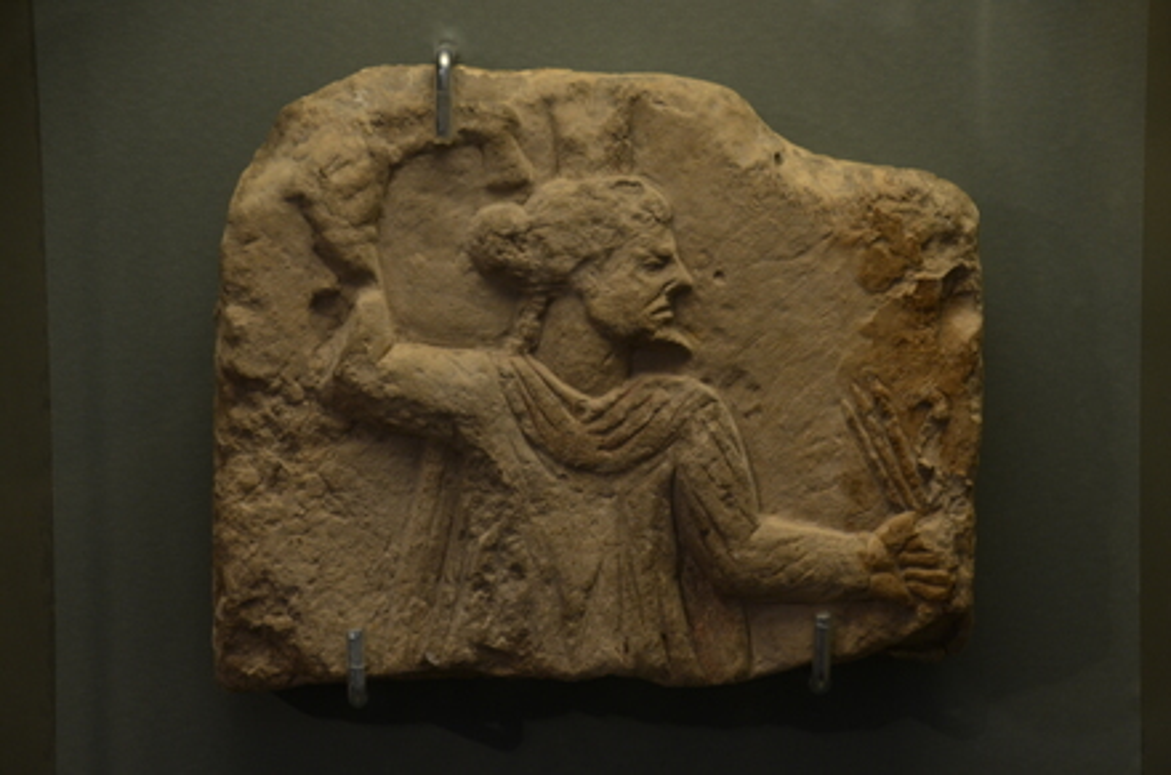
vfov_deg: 9.1
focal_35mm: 150
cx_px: 586
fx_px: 4867
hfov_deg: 13.7
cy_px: 388
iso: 1000
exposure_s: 1/20
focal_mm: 100
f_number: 5.6
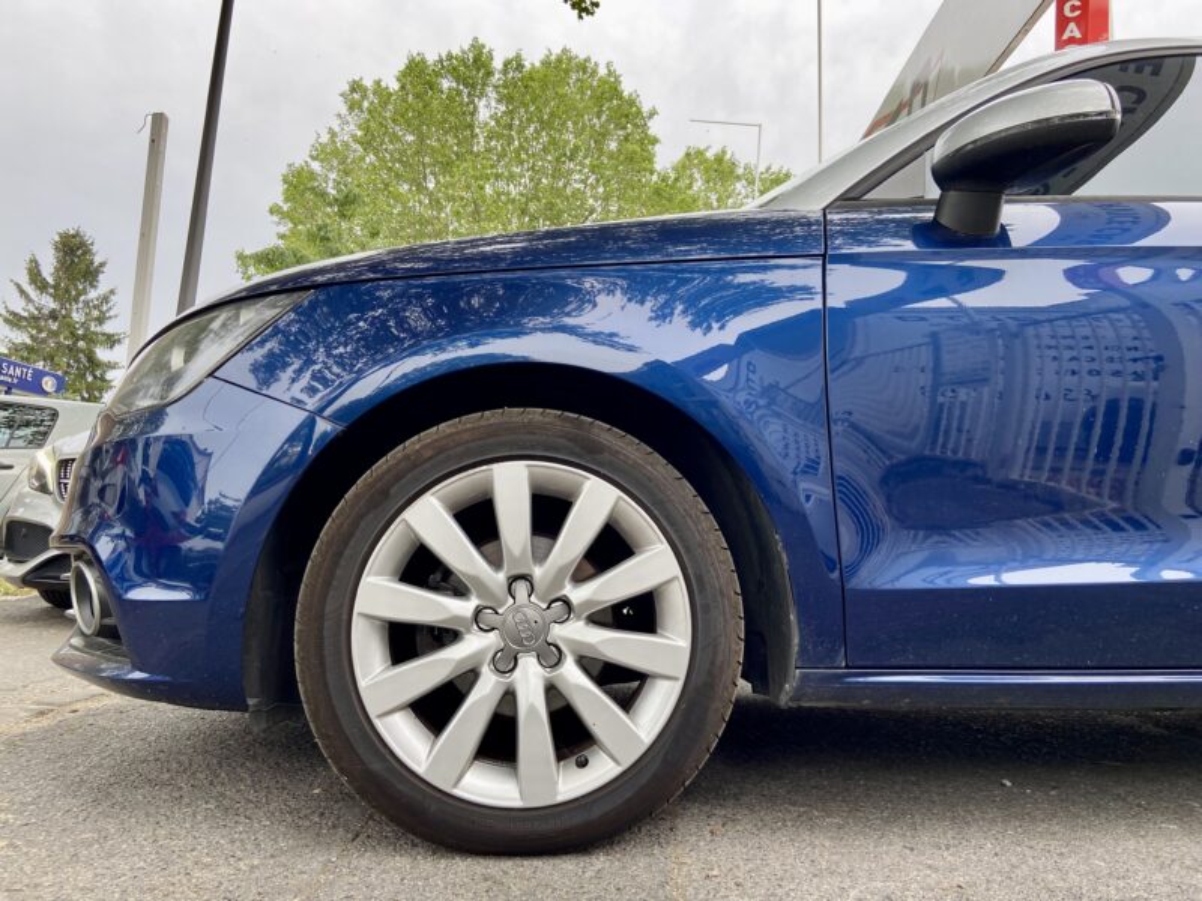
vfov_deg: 53.1
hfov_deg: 67.3
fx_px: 903
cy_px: 450
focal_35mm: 26
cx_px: 601
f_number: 1.8
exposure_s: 1/122
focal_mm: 4.25
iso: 40
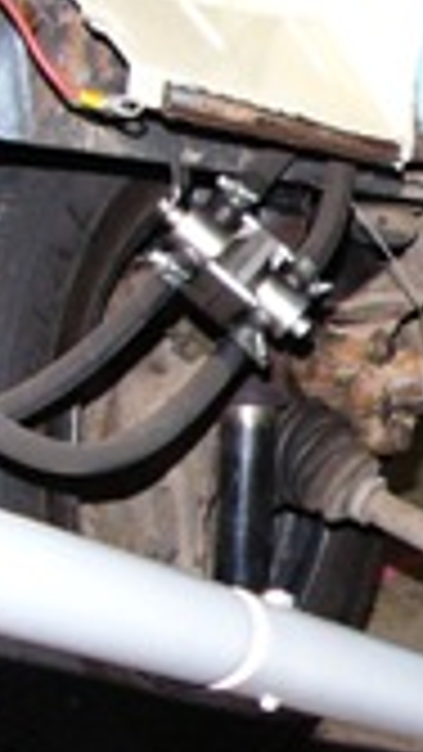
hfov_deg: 10.4
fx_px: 2093
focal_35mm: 105
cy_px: 387
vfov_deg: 20.4
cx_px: 900
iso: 300
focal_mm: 6
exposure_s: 1/60
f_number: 2.8
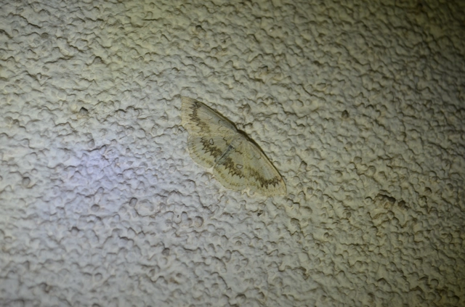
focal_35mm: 82
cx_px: 232
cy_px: 154
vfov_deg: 16.5
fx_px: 1063
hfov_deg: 24.7
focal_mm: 55
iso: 100
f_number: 8
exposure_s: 1/125
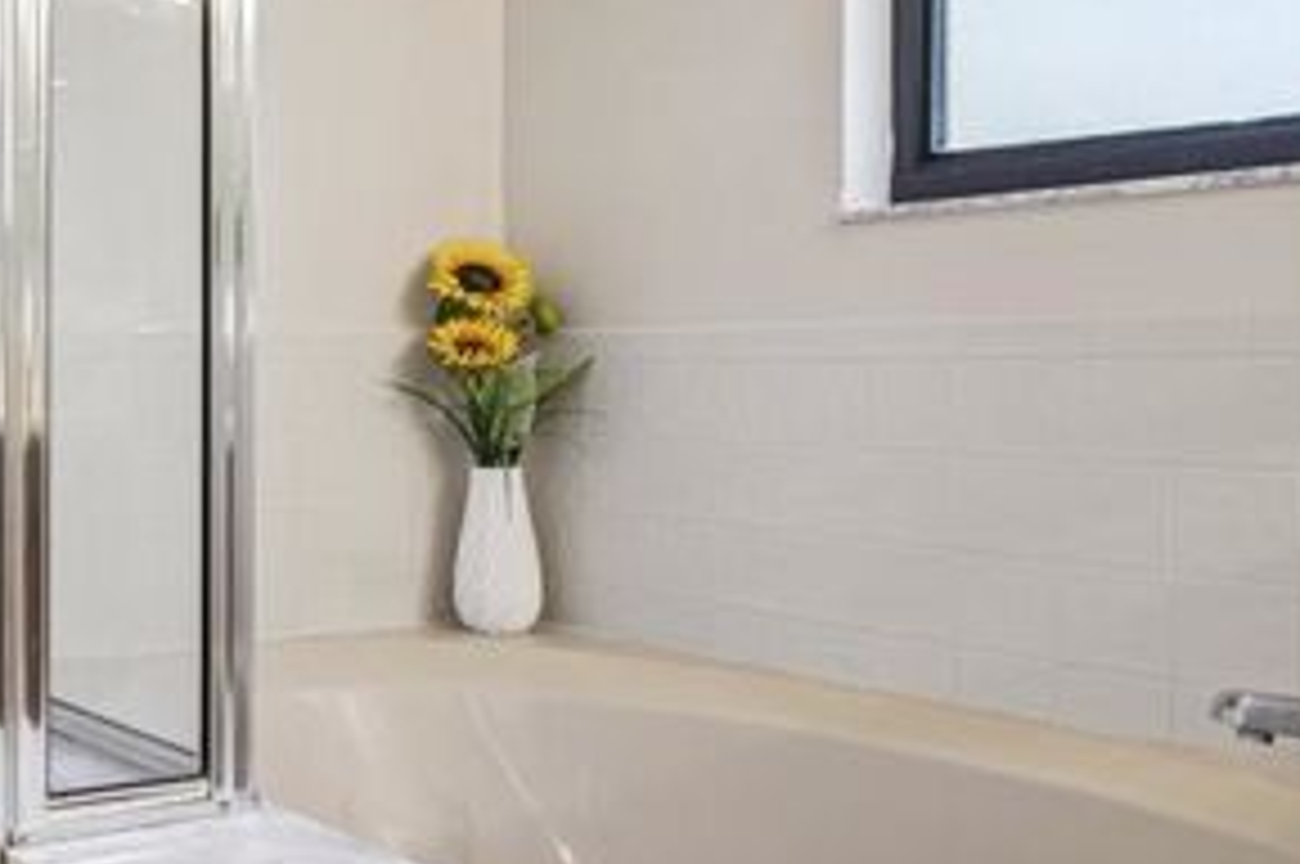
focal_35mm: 39
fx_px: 1407
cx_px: -2
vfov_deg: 34.1
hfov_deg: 42.7
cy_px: 380
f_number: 10
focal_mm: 16
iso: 800
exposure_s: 1/40
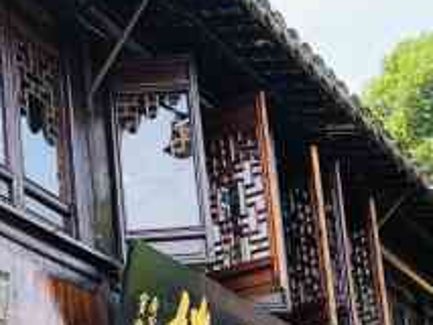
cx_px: 55
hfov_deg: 20.9
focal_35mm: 92
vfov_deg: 15.0
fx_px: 1151
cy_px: 478
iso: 20
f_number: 1.8
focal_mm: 4
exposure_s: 1/123
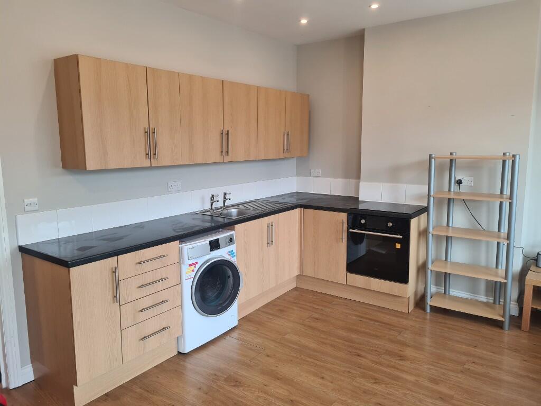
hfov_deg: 67.3
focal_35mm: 26
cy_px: 203
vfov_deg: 53.1
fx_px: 406
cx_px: 270
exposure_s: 1/50
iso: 100
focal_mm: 5.4
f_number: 1.8
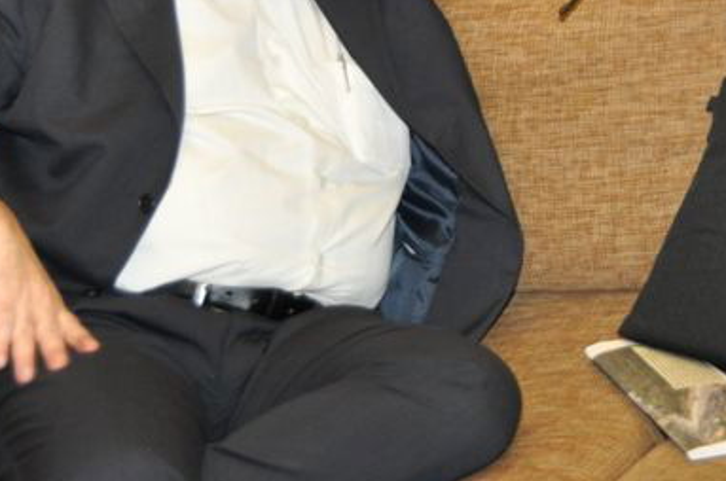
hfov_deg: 17.1
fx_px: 2342
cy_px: -133
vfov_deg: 11.5
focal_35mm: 116
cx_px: 775
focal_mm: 29
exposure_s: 1/60
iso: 800
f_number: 4
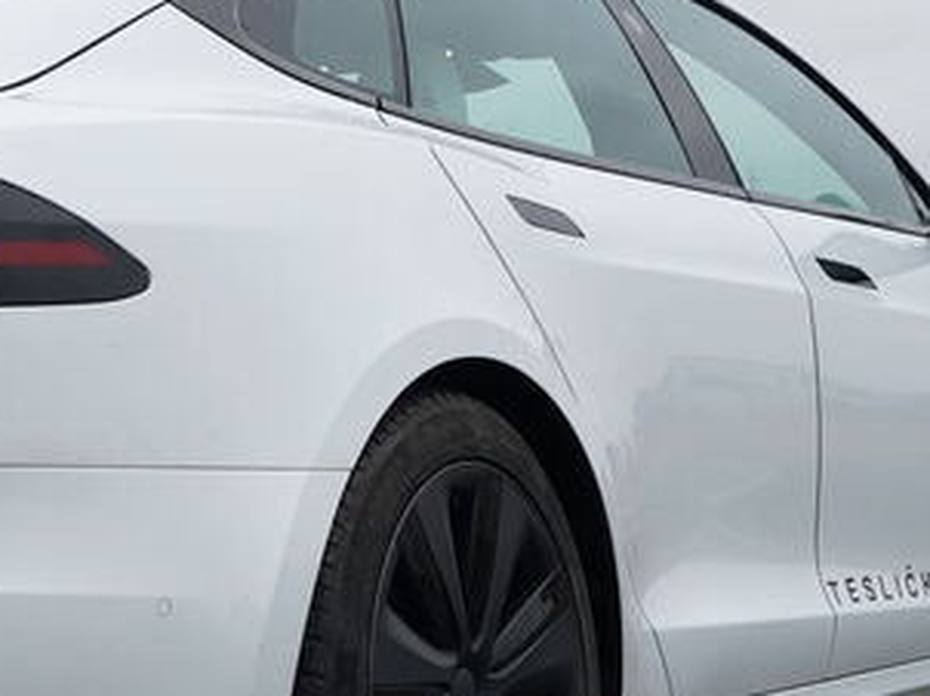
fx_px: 2872
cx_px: -22
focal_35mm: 107
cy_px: 249
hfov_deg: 17.9
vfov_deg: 13.8
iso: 400
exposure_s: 1/160
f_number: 6.3
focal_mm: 35
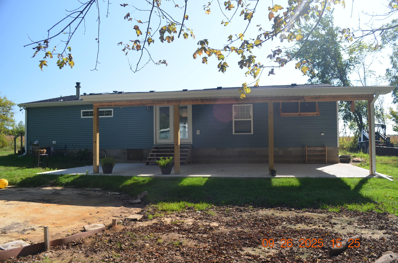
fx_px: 298
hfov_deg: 67.5
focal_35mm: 27
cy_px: 132
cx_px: 199
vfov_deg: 47.7
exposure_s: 1/160
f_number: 6.3
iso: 200
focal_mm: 18
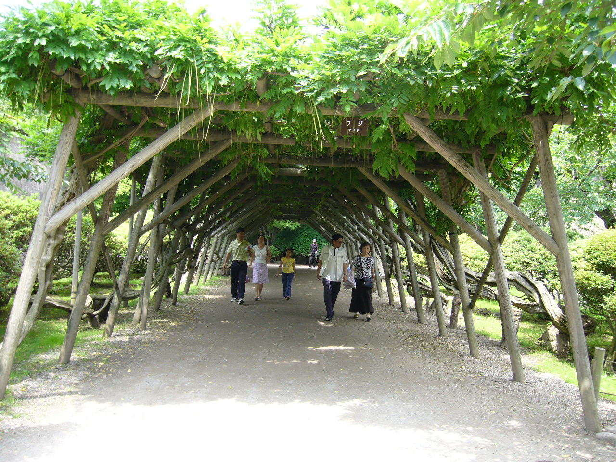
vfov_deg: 40.7
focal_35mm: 35
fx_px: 623
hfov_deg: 52.6
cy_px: 231
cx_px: 308
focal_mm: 5.8
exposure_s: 1/80
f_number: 2.8
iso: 80
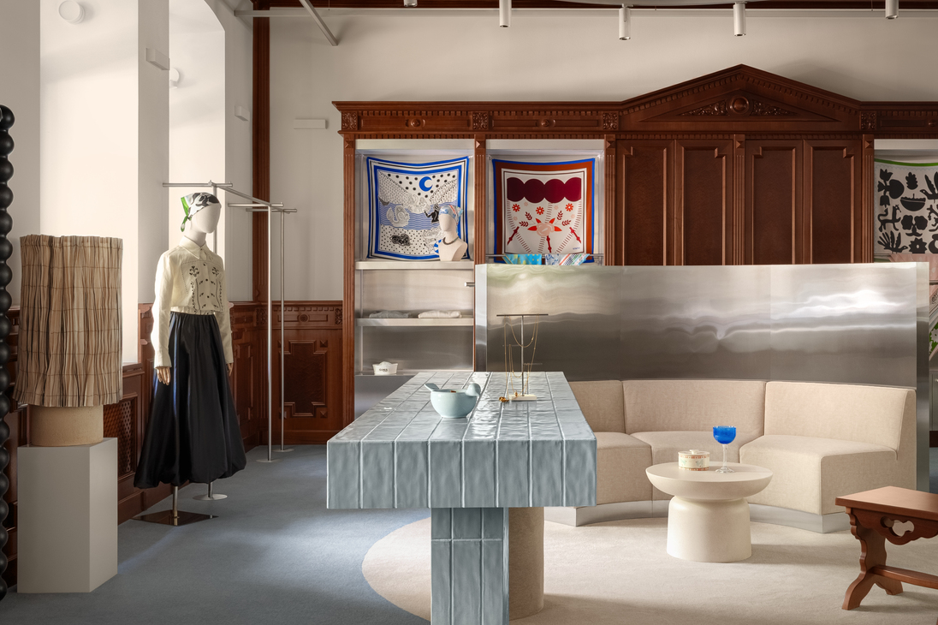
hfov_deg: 48.2
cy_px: 289
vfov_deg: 33.4
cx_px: 561
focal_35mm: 40
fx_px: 1042
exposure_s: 1/25
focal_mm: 29
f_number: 13
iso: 400
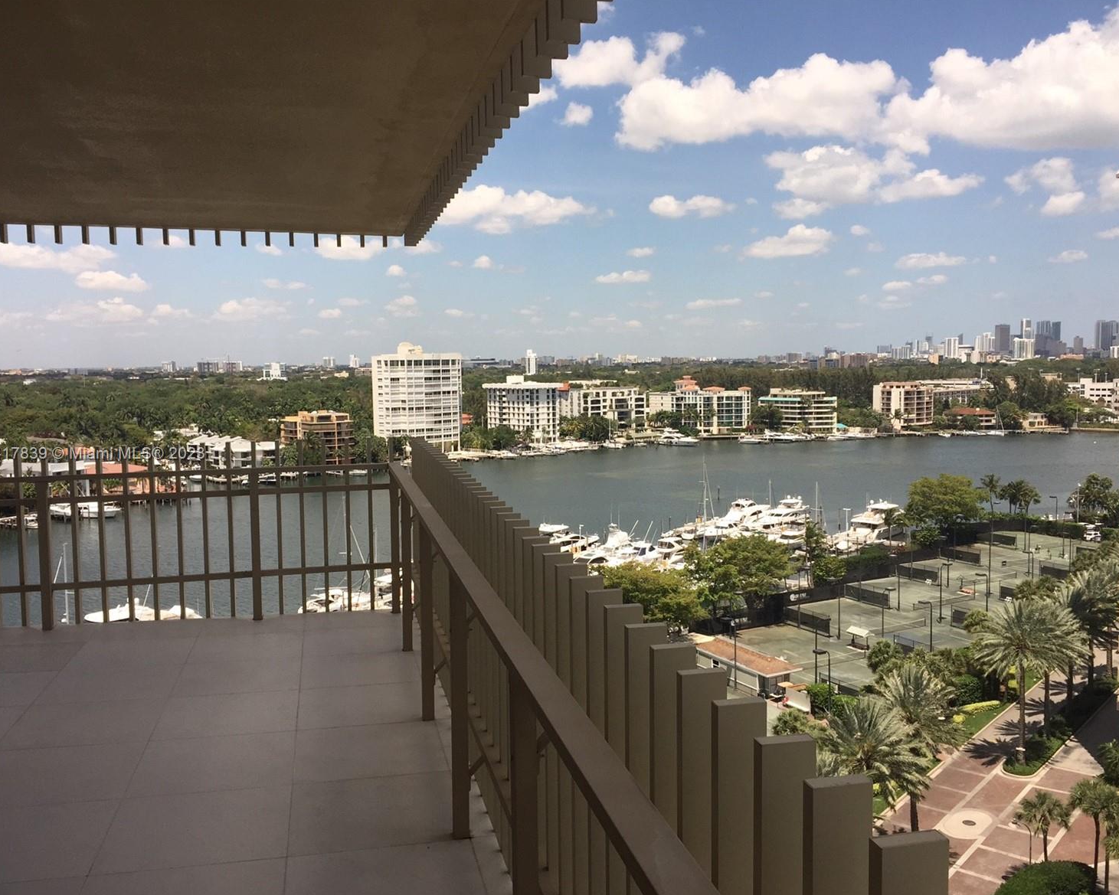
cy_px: 455
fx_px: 1027
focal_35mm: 31
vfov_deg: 47.1
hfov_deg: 57.2
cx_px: 573
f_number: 2.2
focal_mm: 4.15
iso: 40
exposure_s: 1/2639
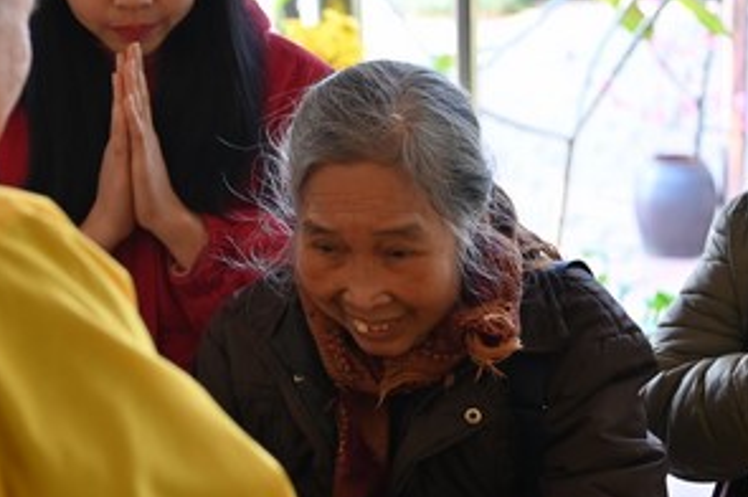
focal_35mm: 110
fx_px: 2283
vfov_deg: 12.4
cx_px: 61
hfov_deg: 18.3
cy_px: 314
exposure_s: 1/160
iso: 400
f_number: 4
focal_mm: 50
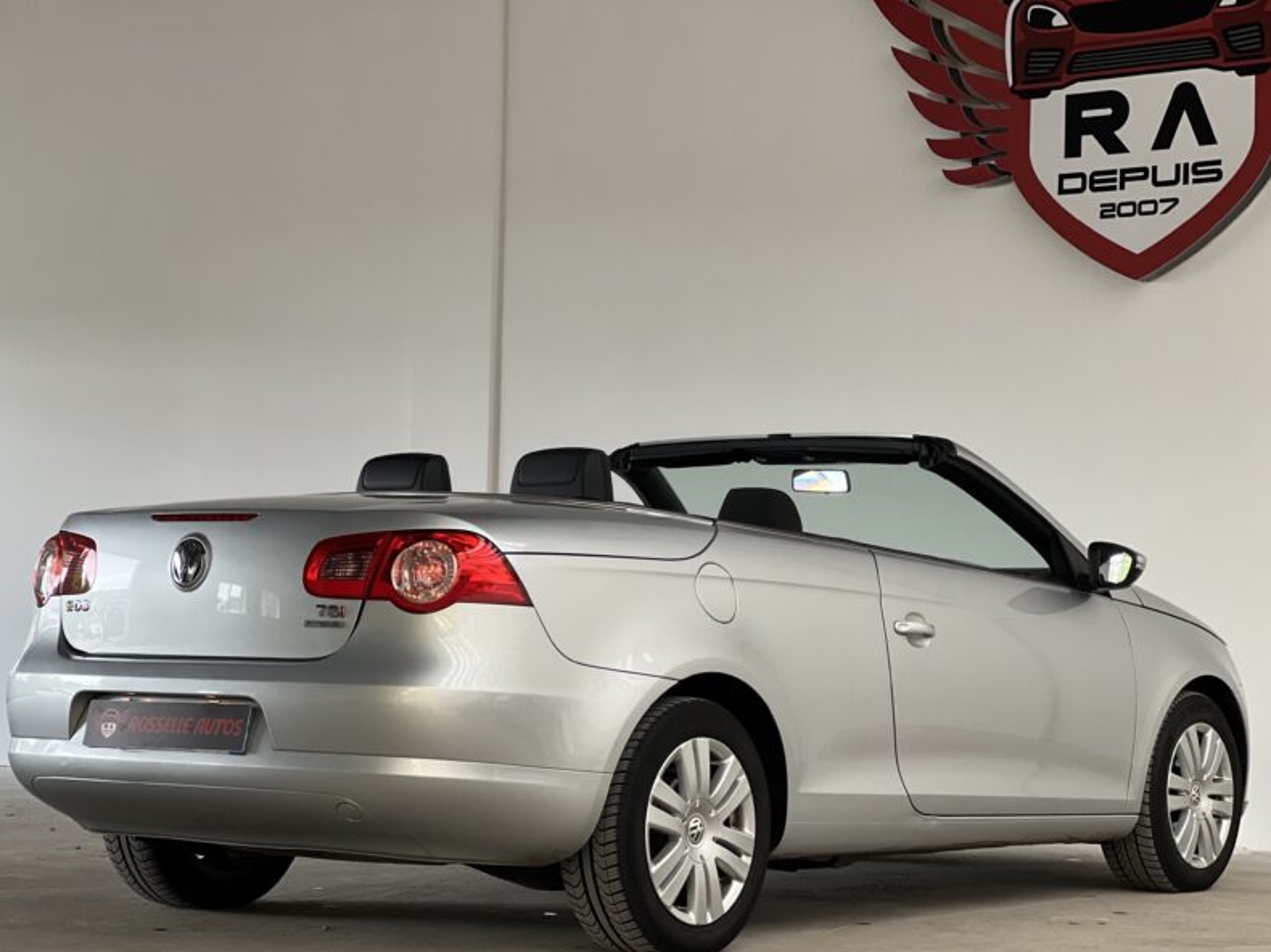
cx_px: 629
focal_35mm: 78
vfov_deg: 18.9
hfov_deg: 25.0
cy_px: 481
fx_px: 2863
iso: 250
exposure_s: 1/89
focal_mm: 9
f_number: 2.8
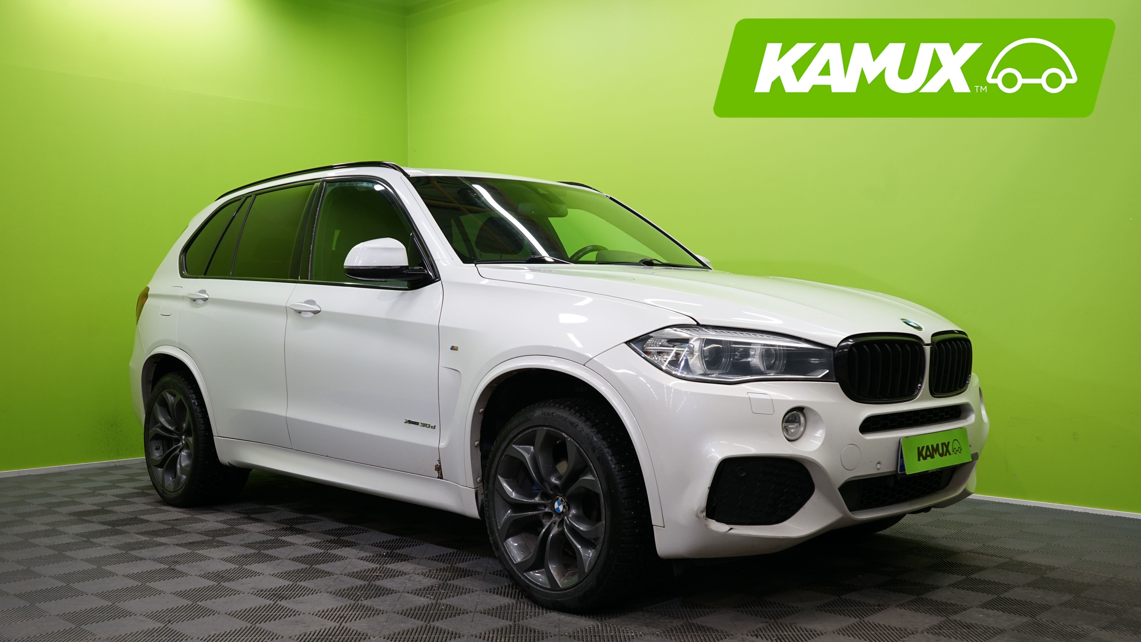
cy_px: 366
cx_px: 568
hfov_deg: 55.3
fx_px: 1089
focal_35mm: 36
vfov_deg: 32.8
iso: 500
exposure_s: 1/30
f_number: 6.3
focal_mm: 34
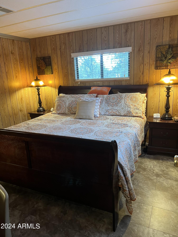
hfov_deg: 53.1
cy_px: 118
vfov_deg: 67.3
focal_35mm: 26
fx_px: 178
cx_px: 89
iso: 200
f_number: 1.5
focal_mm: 5.7
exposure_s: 1/60
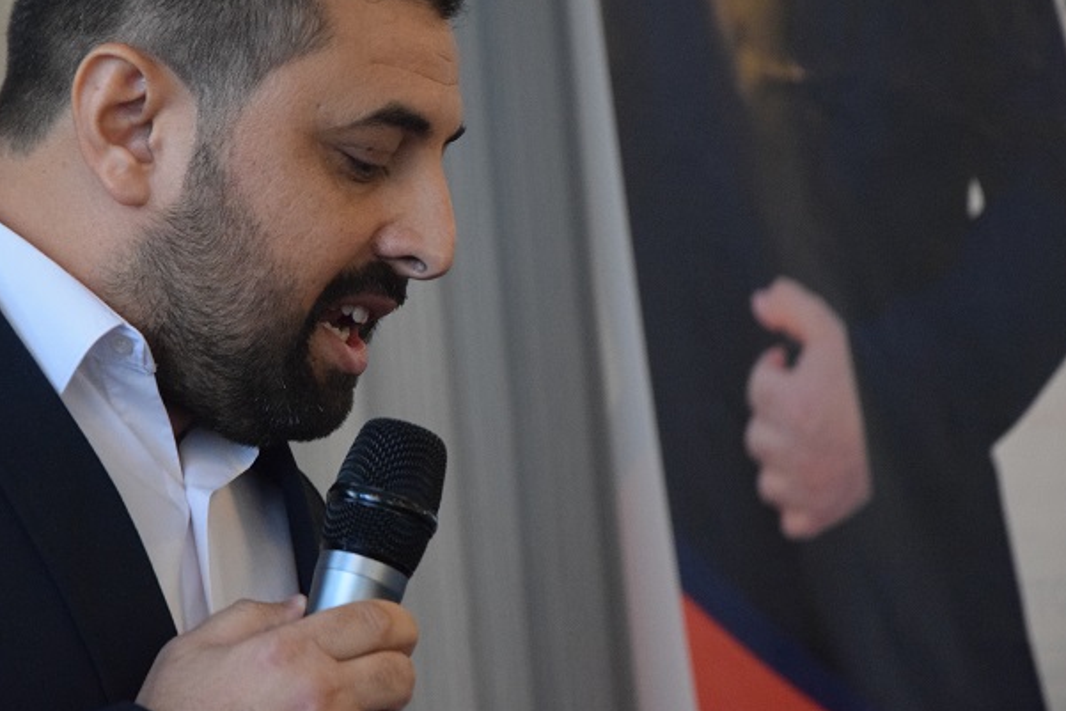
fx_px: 5972
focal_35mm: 202
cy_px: 292
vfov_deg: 6.8
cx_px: 442
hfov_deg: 10.2
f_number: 5.6
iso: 4500
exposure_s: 1/125
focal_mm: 105
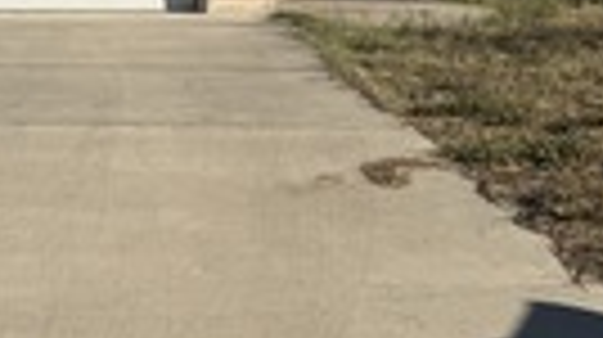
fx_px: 1996
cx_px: -261
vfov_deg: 9.6
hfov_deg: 16.0
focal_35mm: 125
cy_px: 27
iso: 80
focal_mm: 6.76
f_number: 1.78
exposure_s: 1/7353
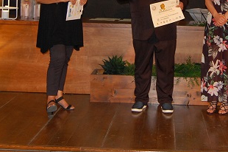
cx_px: 177
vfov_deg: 16.4
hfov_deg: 25.0
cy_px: -23
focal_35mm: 80
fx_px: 506
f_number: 3.8
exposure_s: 1/60
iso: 400
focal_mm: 22
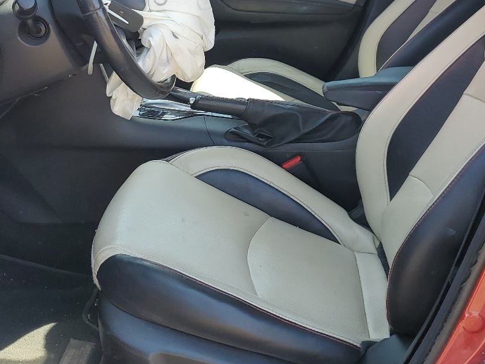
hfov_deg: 36.8
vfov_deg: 27.4
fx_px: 729
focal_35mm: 52
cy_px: 64
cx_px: 241
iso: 50
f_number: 1.5
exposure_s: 1/435
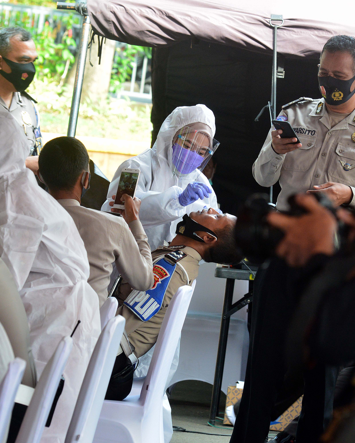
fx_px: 3703
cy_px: 221
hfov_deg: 5.5
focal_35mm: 282
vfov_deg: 6.9
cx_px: 137
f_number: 11
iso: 2000
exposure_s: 1/160
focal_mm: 200
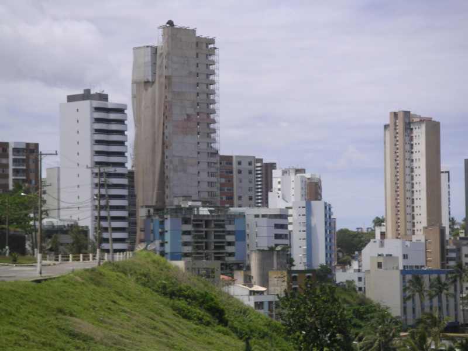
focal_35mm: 111
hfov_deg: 17.7
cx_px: 234
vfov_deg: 13.3
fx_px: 1501
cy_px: 176
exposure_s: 1/180
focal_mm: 17.1
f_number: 8
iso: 50
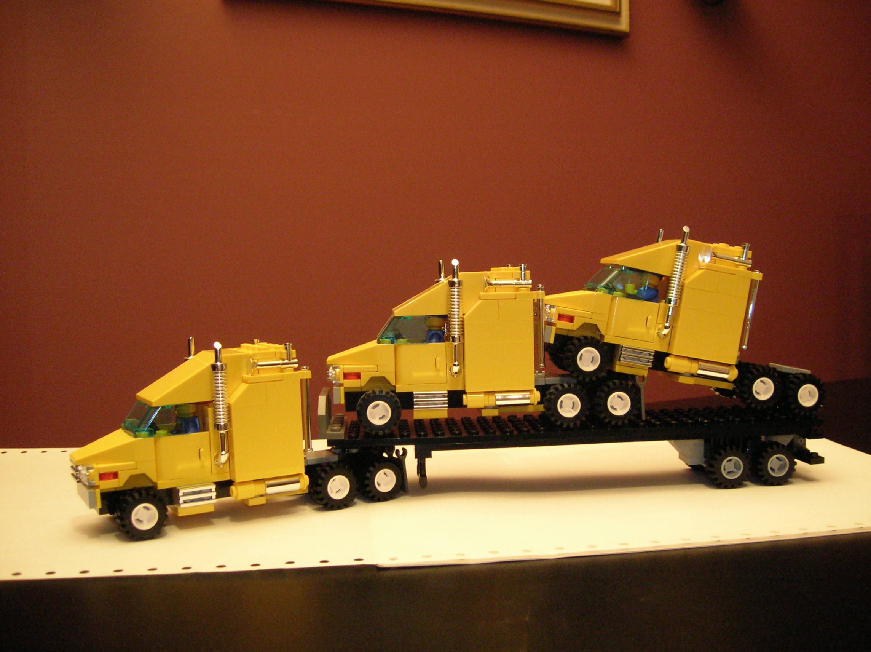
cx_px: 436
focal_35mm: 34
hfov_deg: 54.0
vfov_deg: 41.7
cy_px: 326
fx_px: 855
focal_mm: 5.7
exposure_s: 1/15.3
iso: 200
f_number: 2.9
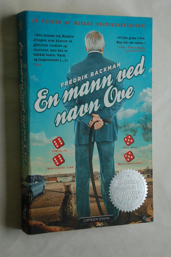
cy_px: 128
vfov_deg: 27.0
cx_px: 86
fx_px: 535
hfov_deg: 18.2
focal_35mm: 75
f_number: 5.6
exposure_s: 1/125
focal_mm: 50
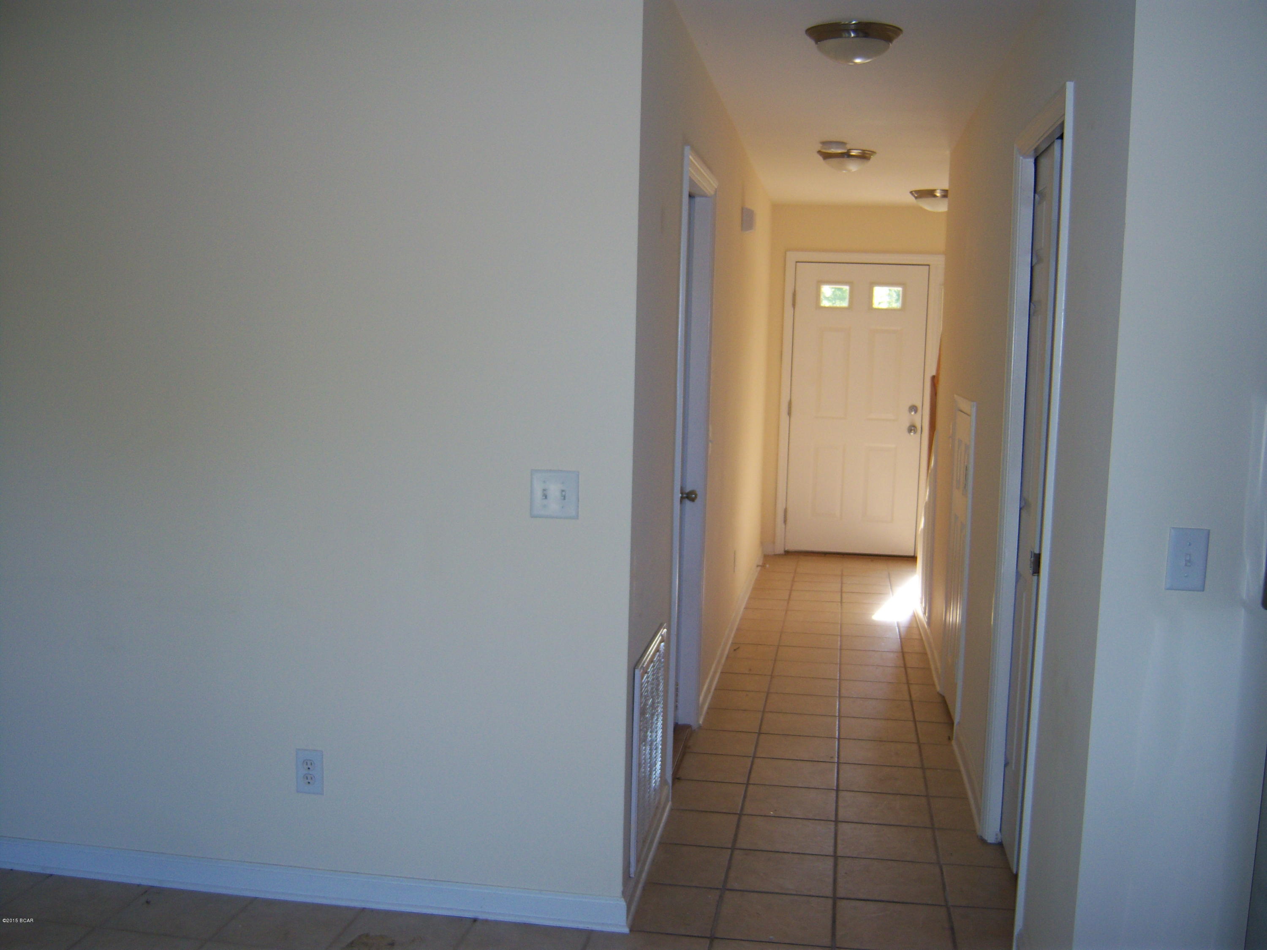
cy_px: 475
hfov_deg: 51.4
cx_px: 634
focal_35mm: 36
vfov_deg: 39.7
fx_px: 1318
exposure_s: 1/60
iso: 80
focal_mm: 7.5
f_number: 2.8
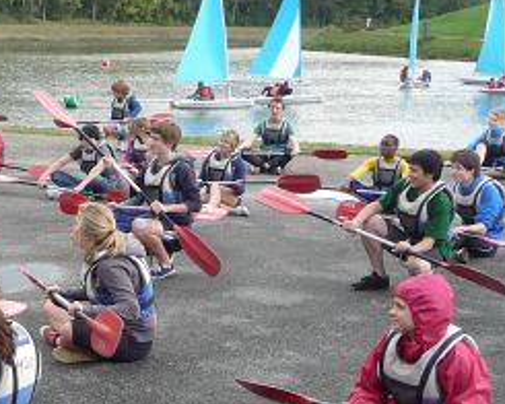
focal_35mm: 79
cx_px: 2
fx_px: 1181
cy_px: 340
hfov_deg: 23.2
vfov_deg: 19.2
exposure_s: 1/250
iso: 100
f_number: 3.3
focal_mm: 4.7
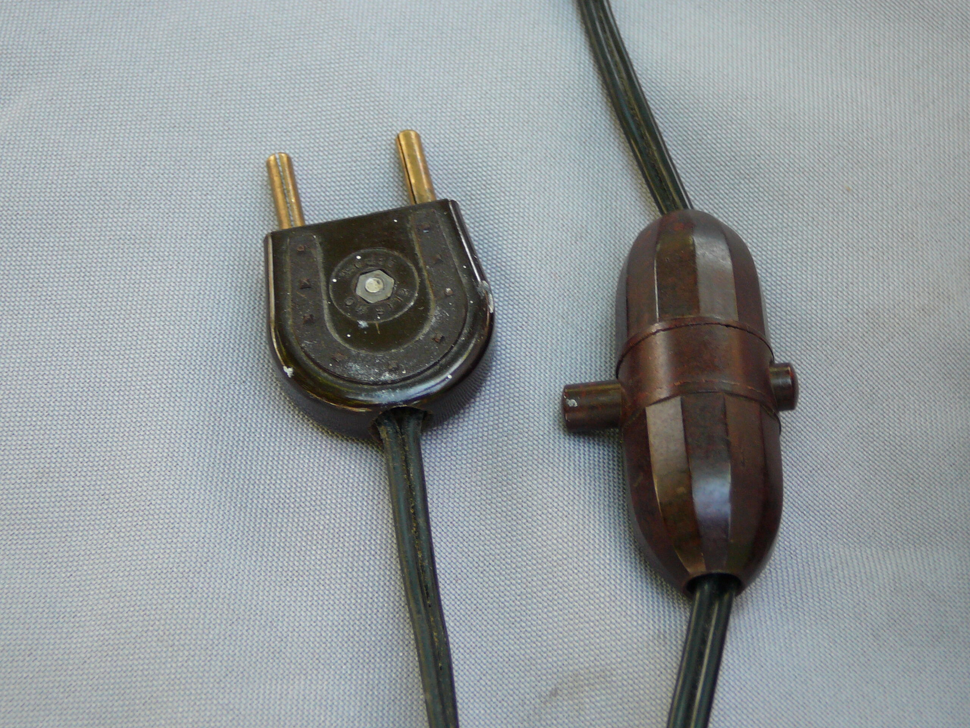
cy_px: 364
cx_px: 485
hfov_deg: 27.4
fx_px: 1990
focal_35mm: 71
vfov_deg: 20.7
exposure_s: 1/30
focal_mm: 10.5
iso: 100
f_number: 3.7
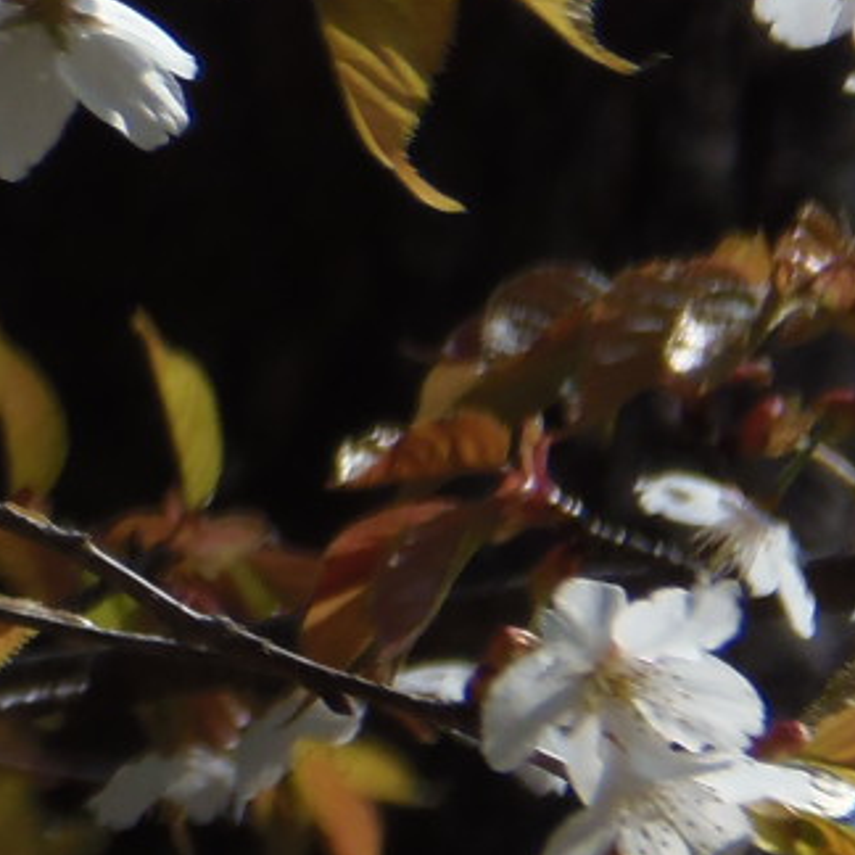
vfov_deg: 2.9
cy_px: -40
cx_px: -1122
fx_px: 16599
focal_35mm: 594
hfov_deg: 2.9
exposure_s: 1/800
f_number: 4.7
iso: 64
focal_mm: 25.2
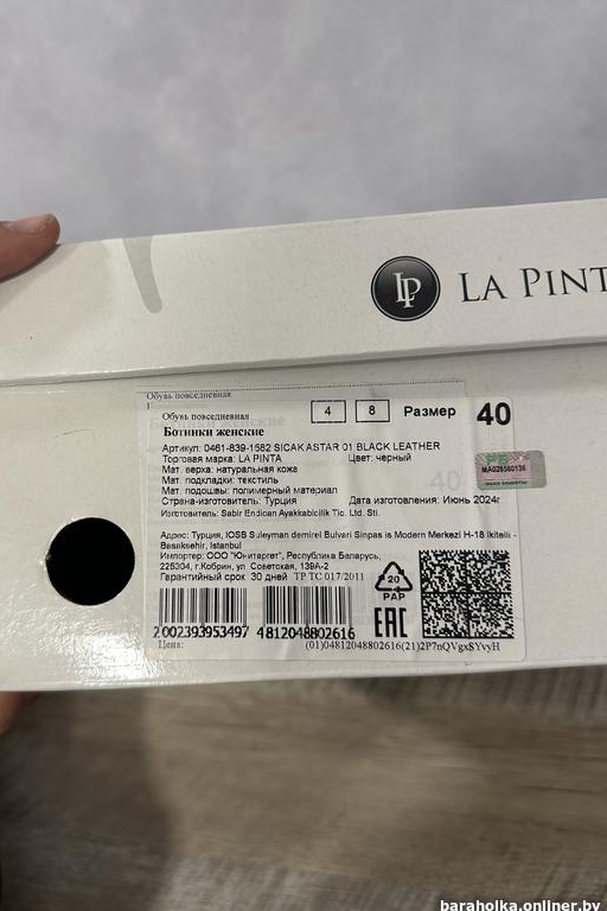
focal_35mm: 26
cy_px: 457
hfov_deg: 49.5
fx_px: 658
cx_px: 269
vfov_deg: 69.4
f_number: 1.78
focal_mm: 6.86
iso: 200
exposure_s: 1/100
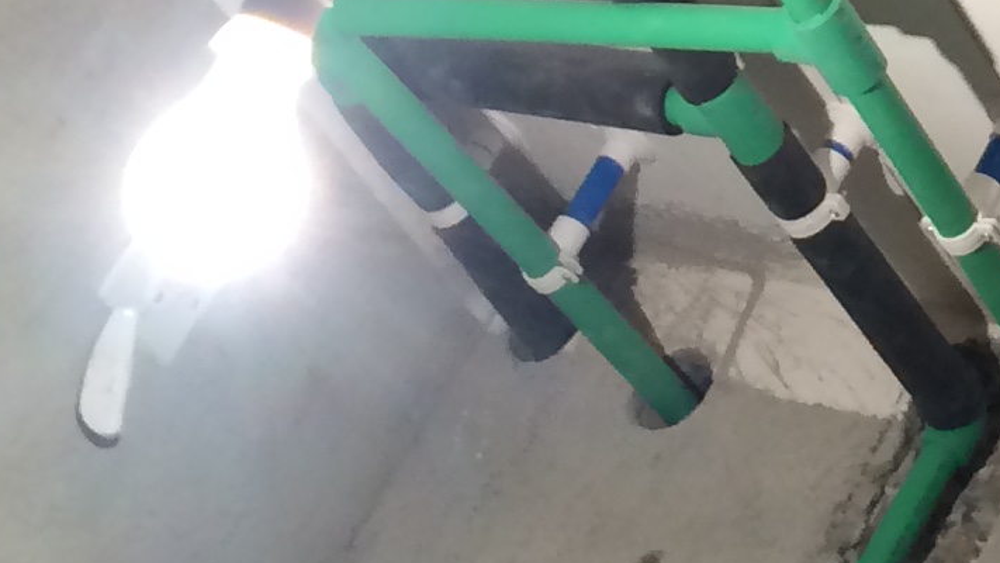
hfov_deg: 14.2
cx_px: 1311
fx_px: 3845
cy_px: -543
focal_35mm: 145
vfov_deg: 8.0
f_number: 2.2
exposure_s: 1/33
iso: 32
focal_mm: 4.15
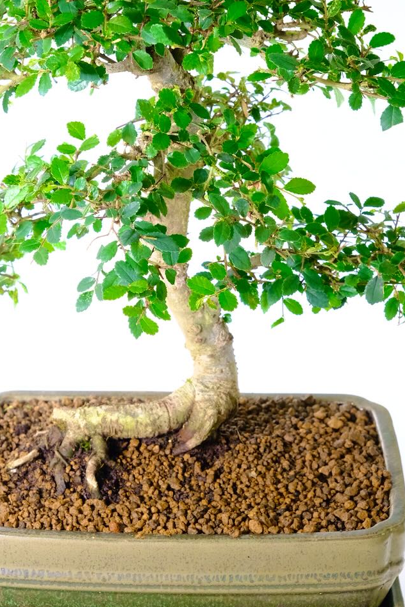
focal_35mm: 123
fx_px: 2074
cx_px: 170
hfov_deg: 11.2
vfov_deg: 16.6
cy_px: 263
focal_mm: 60.8
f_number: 8
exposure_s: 1/25
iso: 2000
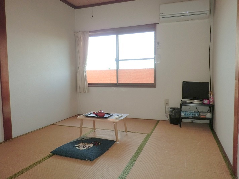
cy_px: 90
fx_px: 180
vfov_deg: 53.1
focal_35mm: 26
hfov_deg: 67.3
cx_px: 120
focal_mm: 4.7
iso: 64
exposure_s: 1/60
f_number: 2.8
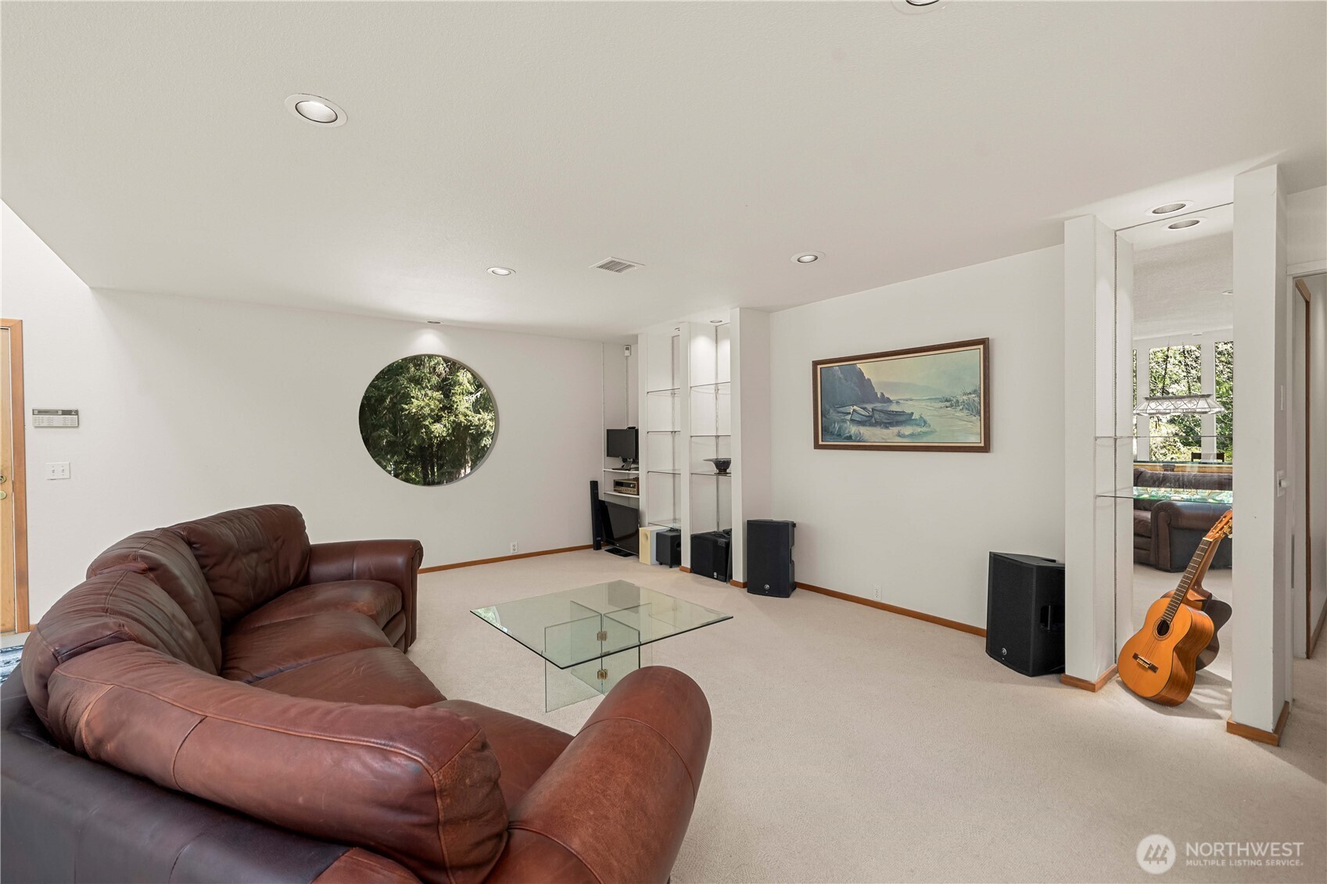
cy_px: 442
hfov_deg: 104.3
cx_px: 664
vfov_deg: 81.2
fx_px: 516
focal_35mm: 14
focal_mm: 14
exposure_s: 1/30
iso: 500
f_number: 6.7
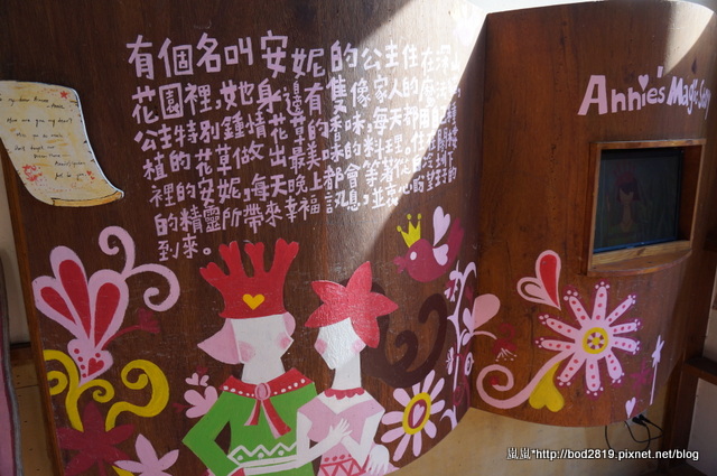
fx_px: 477
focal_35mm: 24
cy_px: 238
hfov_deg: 73.8
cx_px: 358
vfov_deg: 53.0
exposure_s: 1/160
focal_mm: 16
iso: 200
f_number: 4
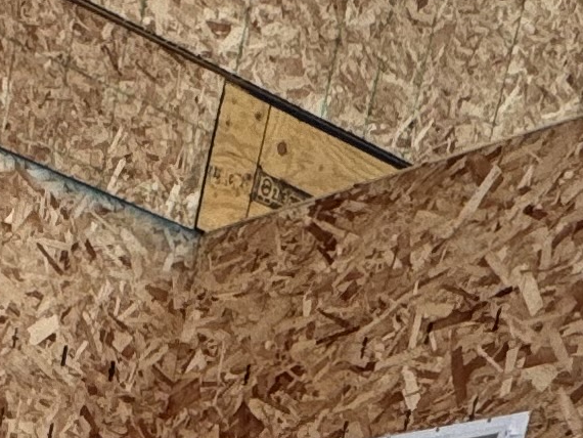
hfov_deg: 16.9
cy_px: 1536
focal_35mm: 99
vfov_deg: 9.3
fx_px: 1668
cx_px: -421
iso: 40
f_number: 2.2
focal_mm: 2.22
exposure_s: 1/741
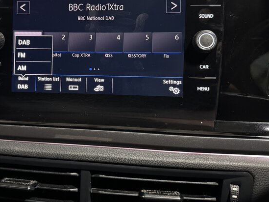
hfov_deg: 52.1
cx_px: 101
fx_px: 272
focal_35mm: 35
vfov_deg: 40.2
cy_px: 68
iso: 1000
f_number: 1.78
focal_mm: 6.76
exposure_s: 1/25
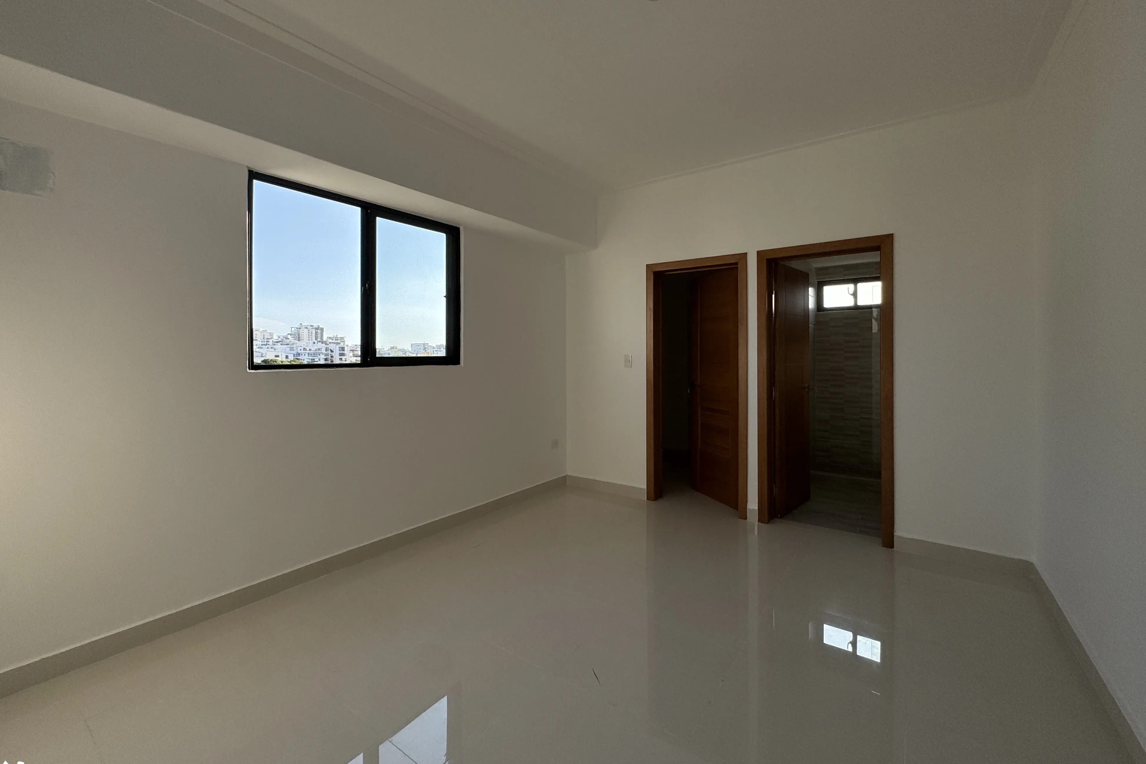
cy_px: 358
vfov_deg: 77.2
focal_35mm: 15
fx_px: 477
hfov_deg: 100.4
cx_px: 564
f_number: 2.2
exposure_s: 1/1094
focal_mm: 2.22
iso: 40
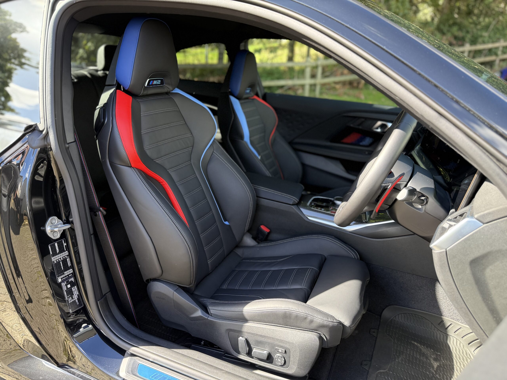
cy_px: 190
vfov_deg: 56.8
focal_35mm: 24
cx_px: 254
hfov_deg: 71.6
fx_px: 352
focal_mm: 6.76
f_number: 1.78
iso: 160
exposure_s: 1/243
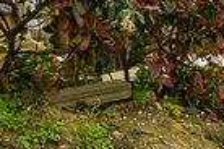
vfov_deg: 8.2
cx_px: 325
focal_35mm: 167
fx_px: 1039
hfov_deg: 11.8
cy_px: 26
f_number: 7.1
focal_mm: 20
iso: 100
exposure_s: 1/250
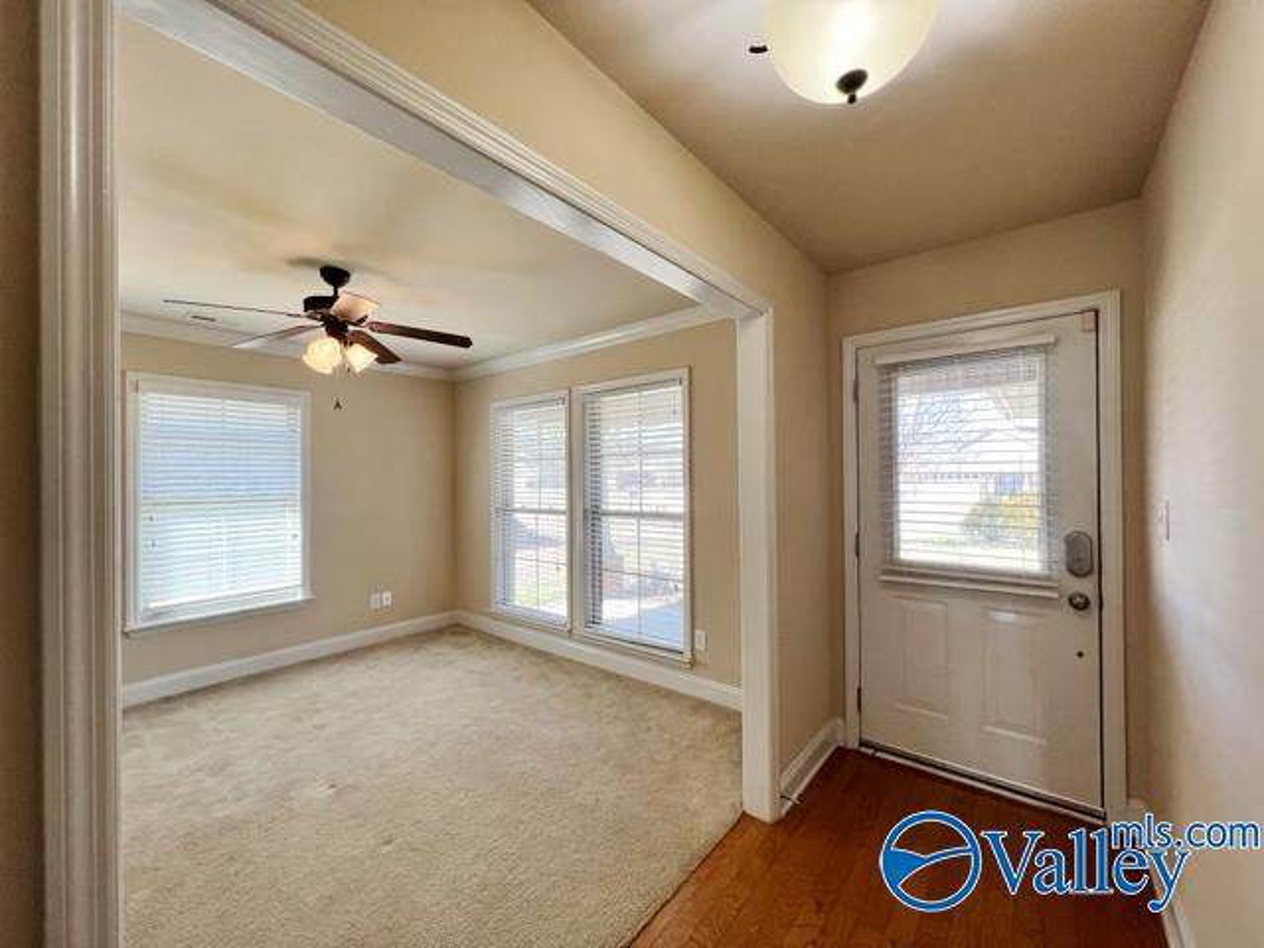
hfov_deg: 106.2
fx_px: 475
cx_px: 632
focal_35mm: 13
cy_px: 474
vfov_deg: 89.9
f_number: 1.8
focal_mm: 1.57
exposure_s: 1/122
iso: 64
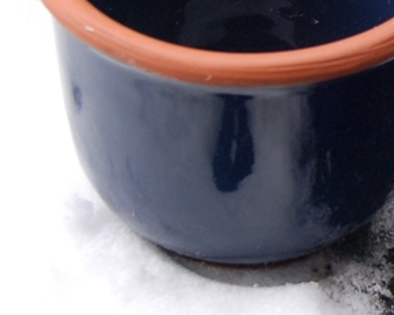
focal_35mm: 166
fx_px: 1936
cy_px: -34
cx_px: 567
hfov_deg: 11.2
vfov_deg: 9.2
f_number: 5.6
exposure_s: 1/125
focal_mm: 38
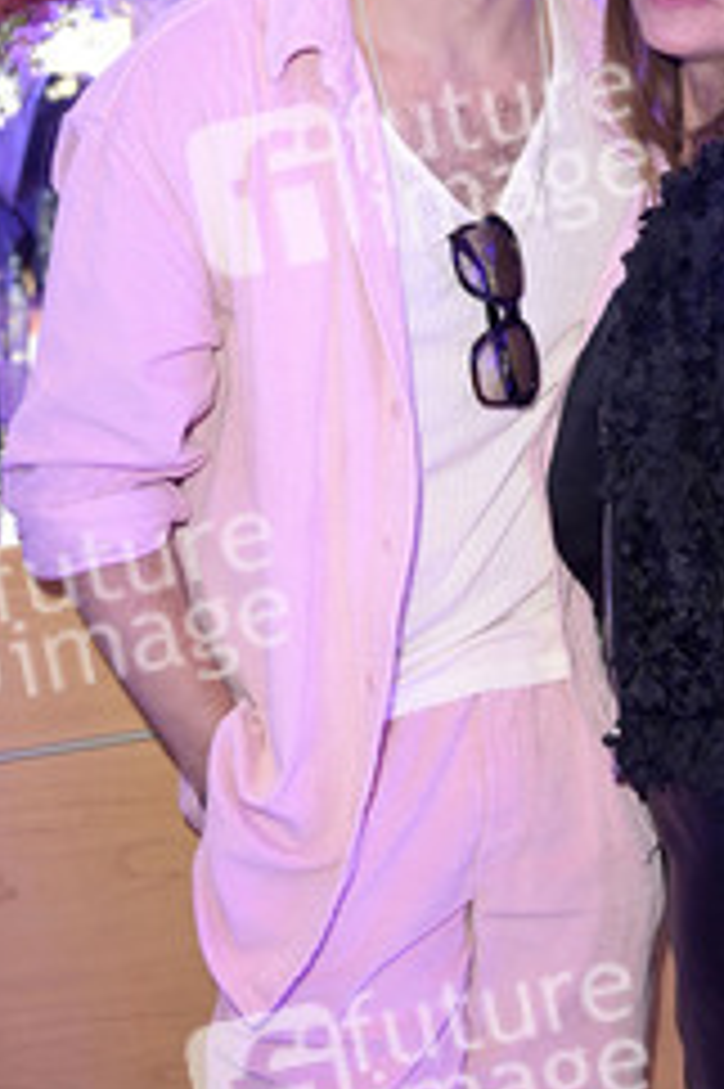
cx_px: 549
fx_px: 1601
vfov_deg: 37.3
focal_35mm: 53
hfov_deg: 25.2
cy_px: 396
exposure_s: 1/30
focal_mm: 32
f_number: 4
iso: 2500
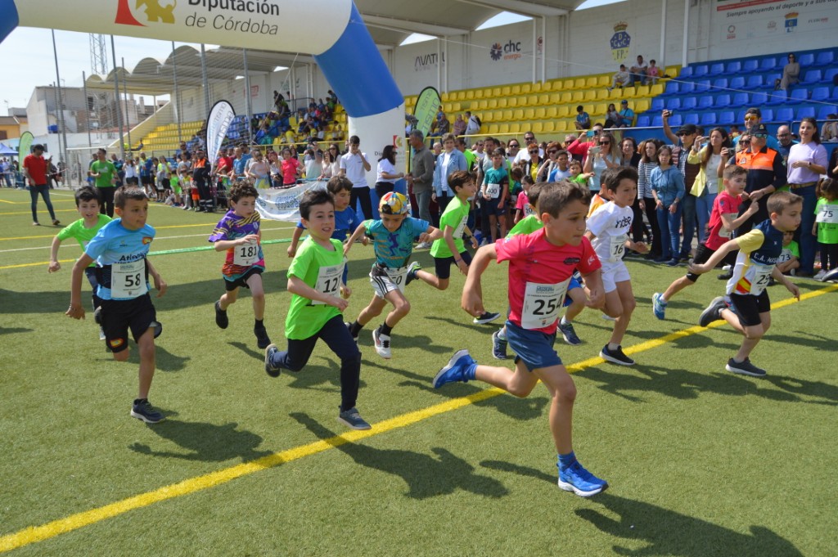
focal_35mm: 30
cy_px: 278
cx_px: 419
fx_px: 698
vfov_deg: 43.5
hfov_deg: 62.0
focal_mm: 20
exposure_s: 1/1600
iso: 400
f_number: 6.3
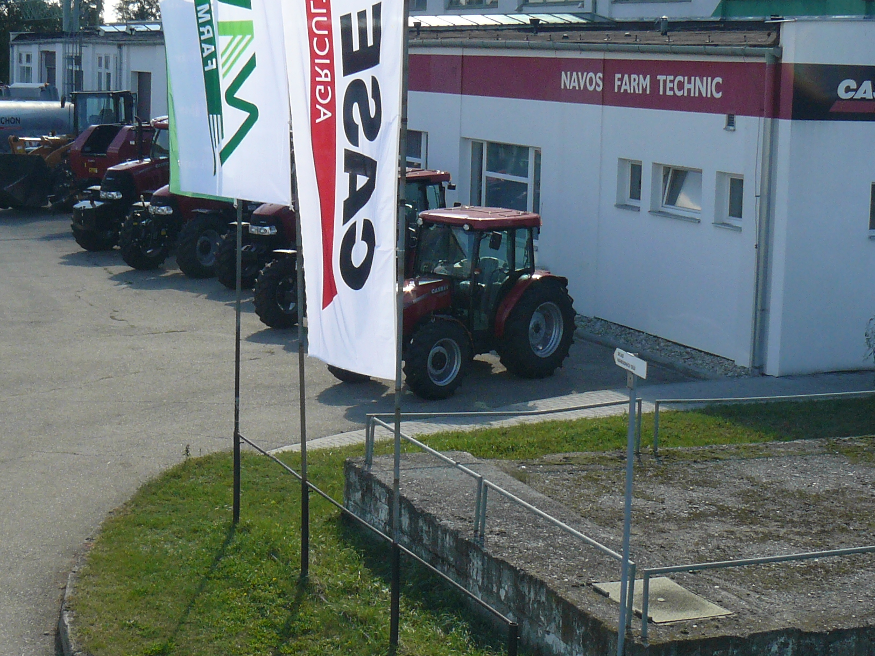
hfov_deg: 28.5
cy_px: 243
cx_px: 335
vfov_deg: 21.6
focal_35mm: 68
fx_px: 1719
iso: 100
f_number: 5.6
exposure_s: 1/250
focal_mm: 6
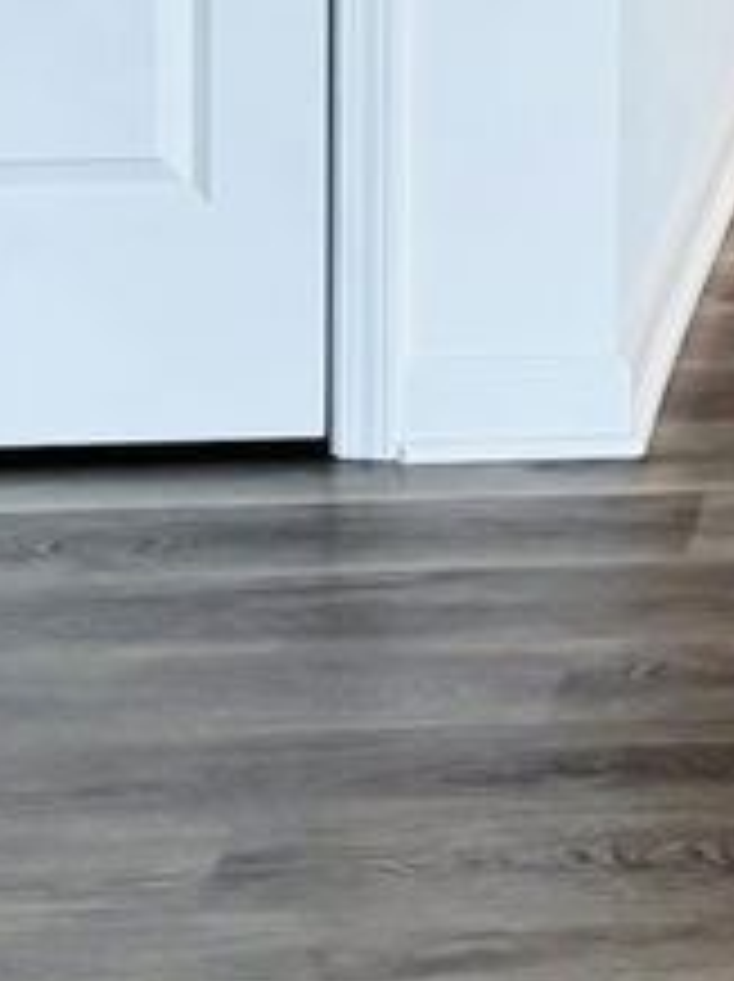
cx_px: 1975
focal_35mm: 179
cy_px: -1094
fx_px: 5071
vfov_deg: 10.1
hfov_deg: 7.5
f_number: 1.6
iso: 100
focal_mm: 5.96
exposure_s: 1/120
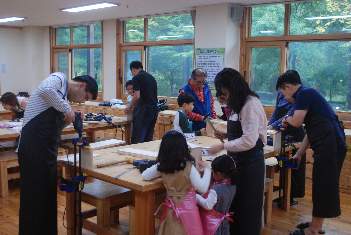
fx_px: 381
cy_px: 118
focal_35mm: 39
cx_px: 176
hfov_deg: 49.5
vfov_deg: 34.3
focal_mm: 26
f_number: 4.5
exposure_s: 1/30
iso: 400
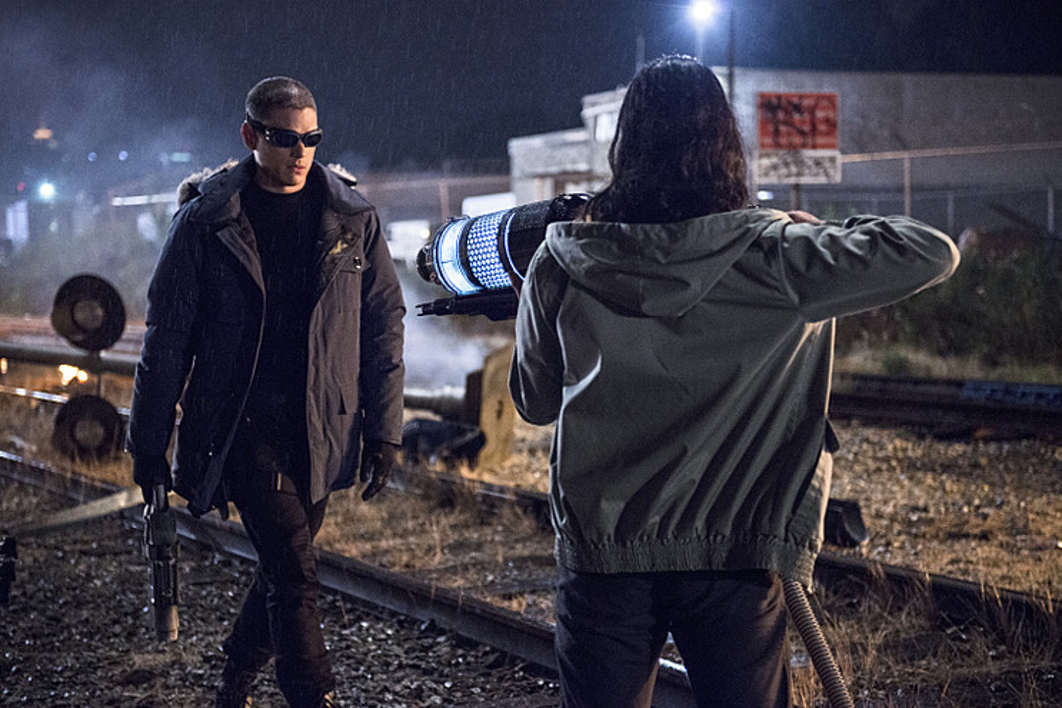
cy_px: 368
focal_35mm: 63
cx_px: 523
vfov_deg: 21.6
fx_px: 1858
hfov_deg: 31.9
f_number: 2.8
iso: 4000
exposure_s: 1/160
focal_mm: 60
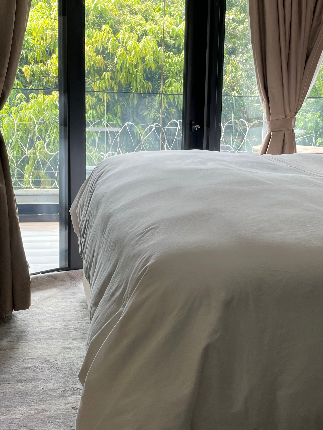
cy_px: 184
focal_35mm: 44
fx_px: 547
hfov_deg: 32.9
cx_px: 175
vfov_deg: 42.8
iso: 32
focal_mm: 4.2
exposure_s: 1/121
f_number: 1.6
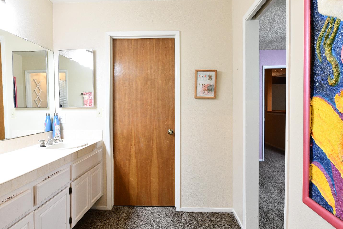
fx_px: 210
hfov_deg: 78.6
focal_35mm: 22
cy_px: 113
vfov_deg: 57.2
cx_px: 168
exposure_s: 1/15
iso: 1000
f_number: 6.3
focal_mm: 14
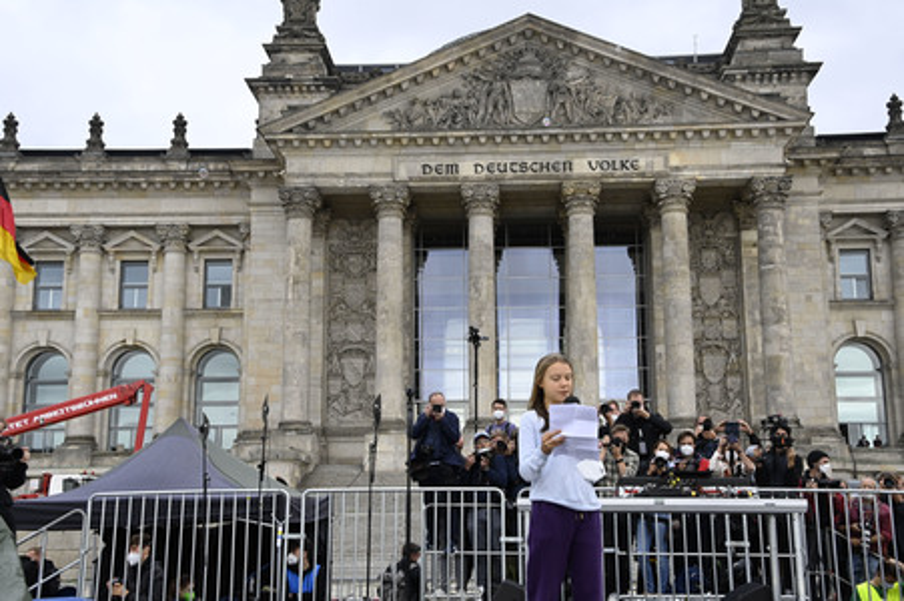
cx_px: 452
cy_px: 300
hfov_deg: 41.1
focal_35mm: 48
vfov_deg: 28.0
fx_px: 1204
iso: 1600
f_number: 11
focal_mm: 48
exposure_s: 1/250
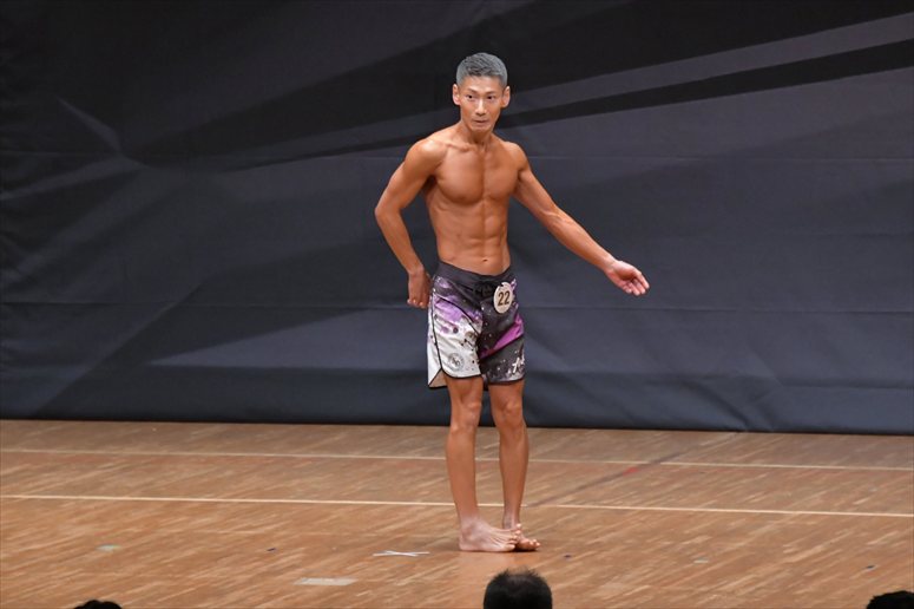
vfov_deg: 4.8
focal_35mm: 285
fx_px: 7232
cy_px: 304
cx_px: 457
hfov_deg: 7.2
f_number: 5.6
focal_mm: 190
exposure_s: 1/400
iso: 6400
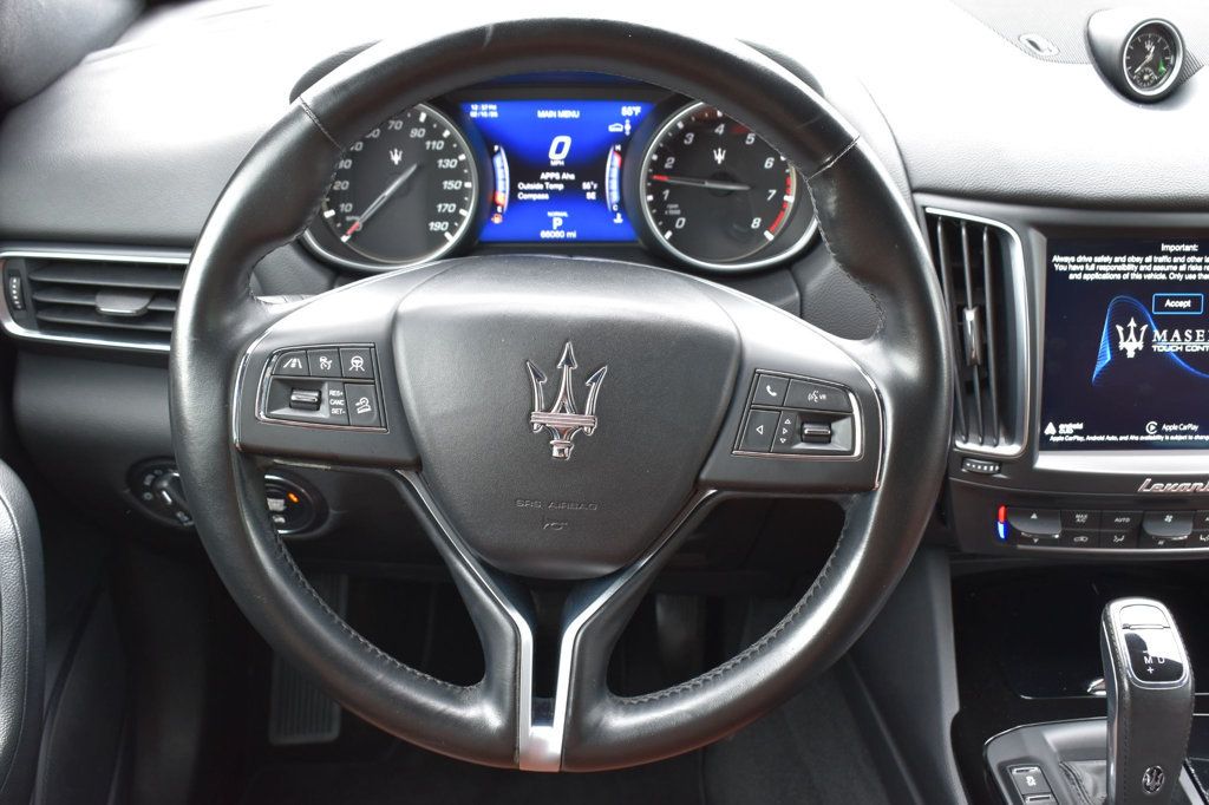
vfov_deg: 31.9
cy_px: 402
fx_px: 1410
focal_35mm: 42
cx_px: 604
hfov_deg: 46.4
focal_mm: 28
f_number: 6.3
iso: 560
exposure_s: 1/15
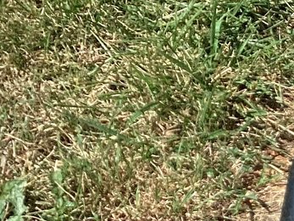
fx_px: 1148
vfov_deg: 10.8
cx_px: 478
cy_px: 276
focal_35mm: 135
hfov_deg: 13.5
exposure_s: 1/936
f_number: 2.4
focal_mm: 3.3
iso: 25
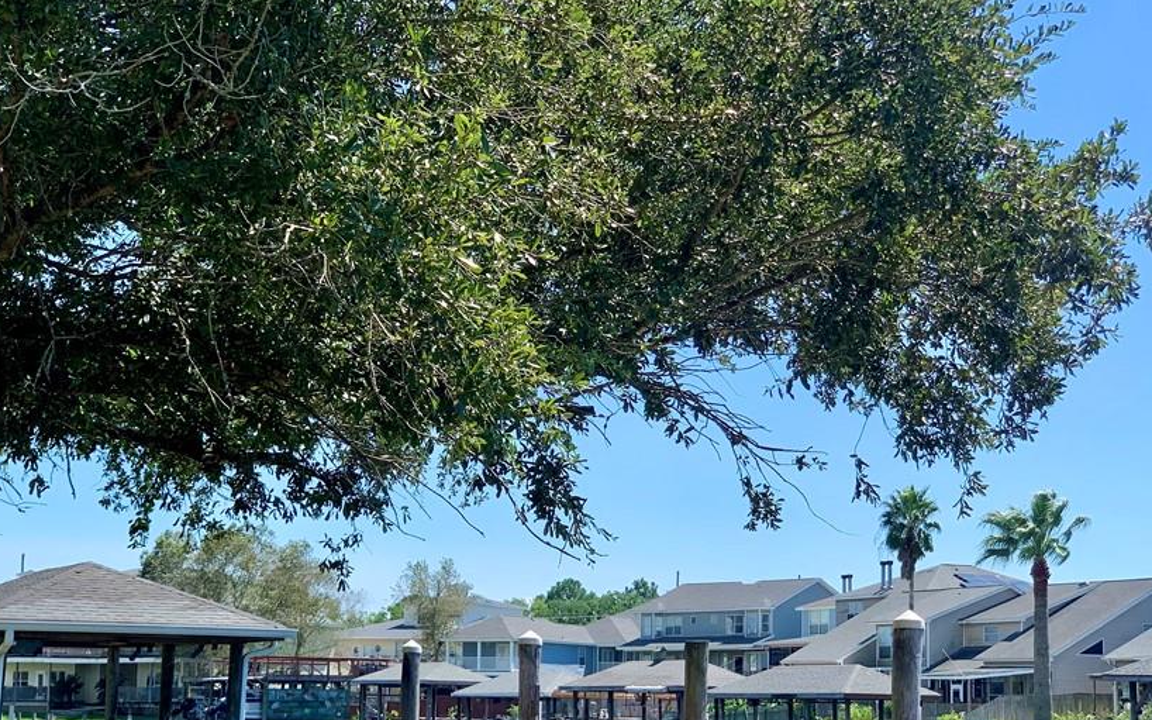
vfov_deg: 18.8
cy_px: 485
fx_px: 2166
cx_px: 521
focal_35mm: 69
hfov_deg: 29.8
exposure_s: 1/856
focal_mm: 6
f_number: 2.4
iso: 16
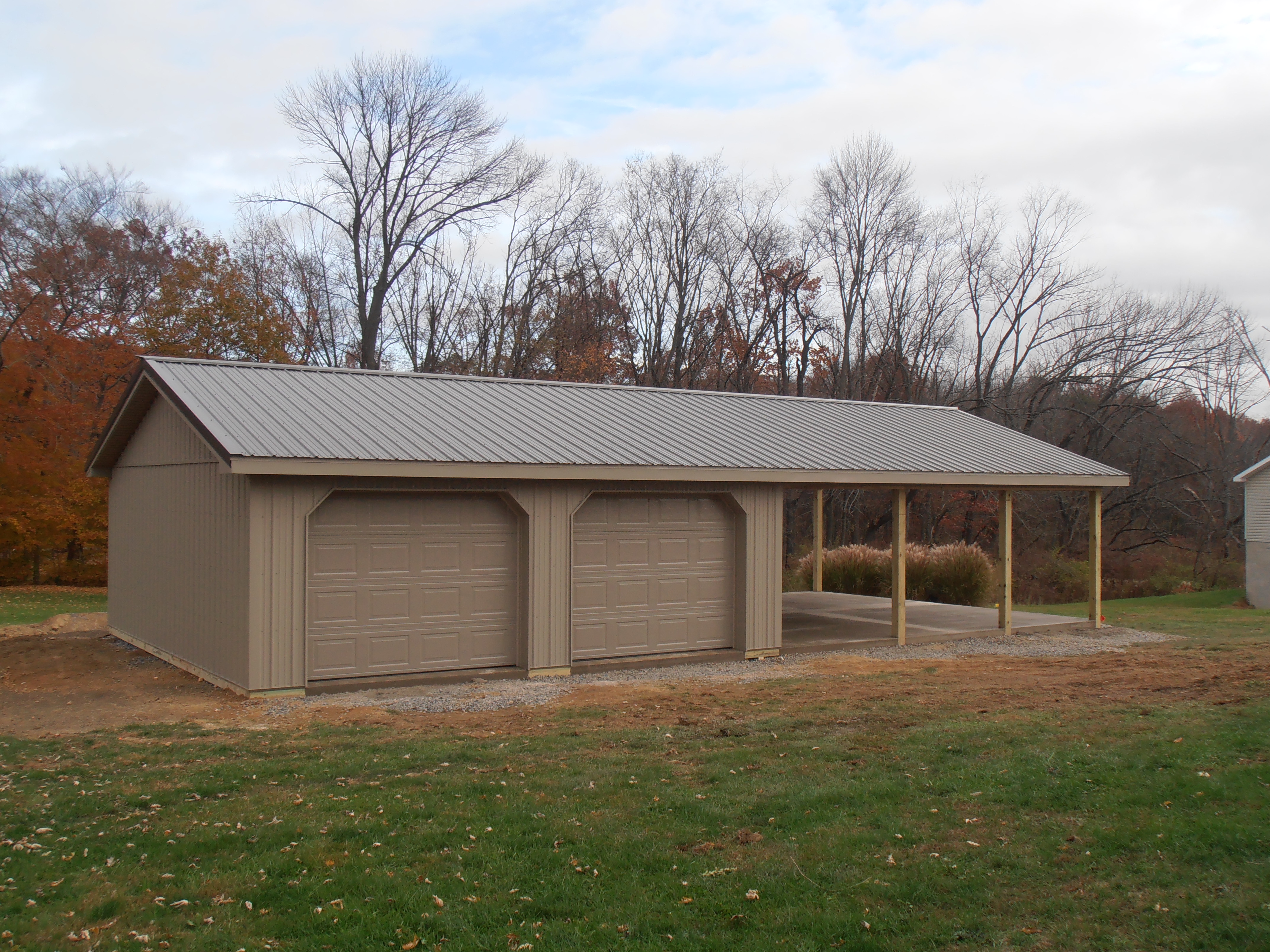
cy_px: 476
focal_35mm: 37
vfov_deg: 38.7
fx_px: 1357
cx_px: 635
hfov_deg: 50.1
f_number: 3.9
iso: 80
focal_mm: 6.61
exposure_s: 1/320
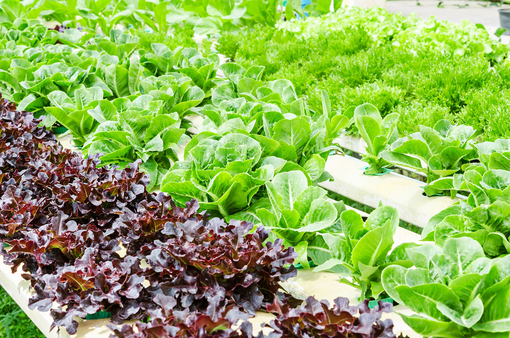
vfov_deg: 15.1
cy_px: 169
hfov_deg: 22.7
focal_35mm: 90
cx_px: 255
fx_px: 1272
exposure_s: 1/160
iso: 320
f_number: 11
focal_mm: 60
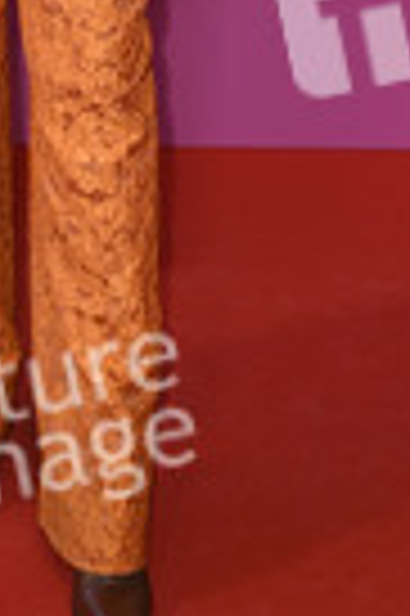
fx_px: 2603
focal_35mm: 152
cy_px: -234
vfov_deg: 13.0
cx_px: 95
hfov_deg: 9.0
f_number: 6.3
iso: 640
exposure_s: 1/200
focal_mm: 52
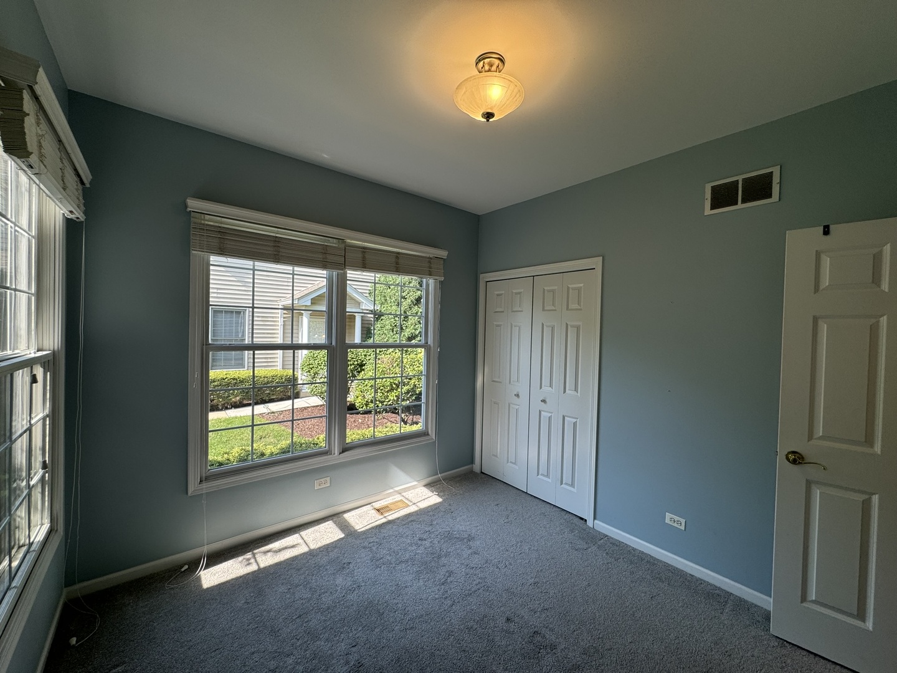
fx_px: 363
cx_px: 448
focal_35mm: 14
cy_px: 336
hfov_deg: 102.1
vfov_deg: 85.7
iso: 40
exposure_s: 1/134
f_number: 2.2
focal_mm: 2.22
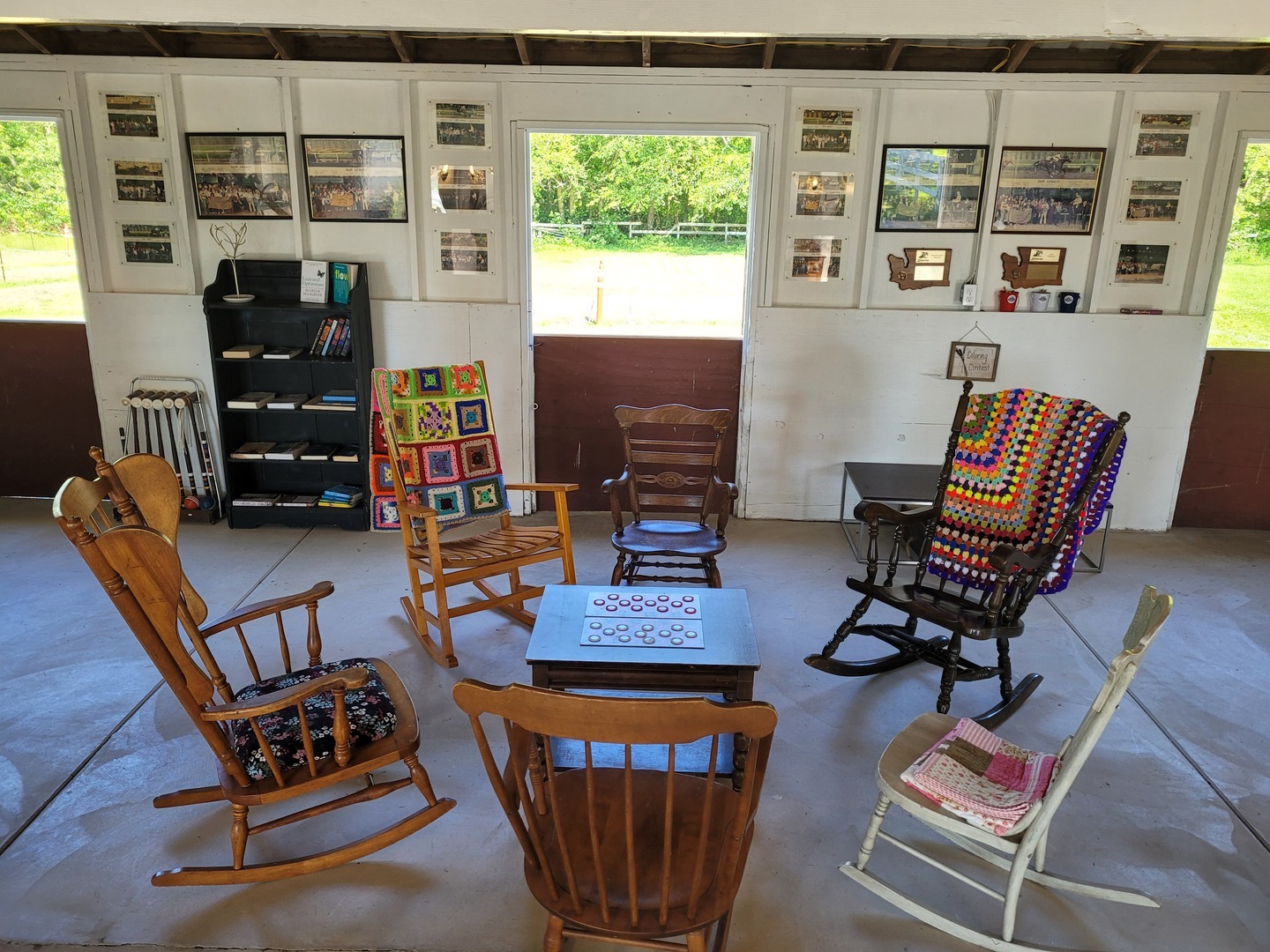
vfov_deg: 53.1
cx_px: 635
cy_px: 476
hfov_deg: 67.3
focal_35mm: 26
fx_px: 954
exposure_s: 1/120
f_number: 1.8
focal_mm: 5.4
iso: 100
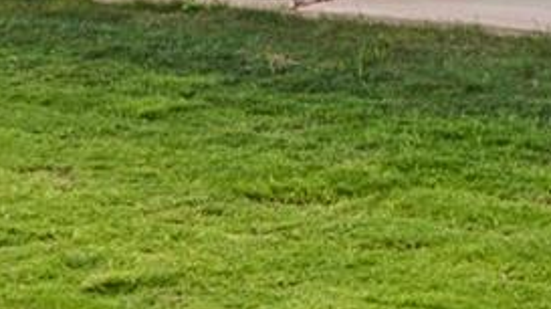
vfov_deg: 10.2
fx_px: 1606
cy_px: -301
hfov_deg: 18.1
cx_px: 725
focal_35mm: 110
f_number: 8
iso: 100
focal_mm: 14
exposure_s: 1/1250
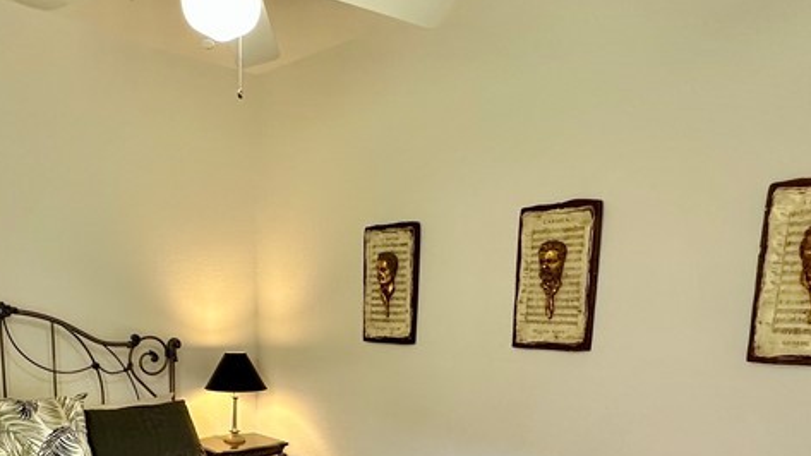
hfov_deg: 58.9
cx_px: 317
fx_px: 710
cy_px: 465
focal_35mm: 33
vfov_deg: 32.5
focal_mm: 2.22
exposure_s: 1/60
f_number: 2.2
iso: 200
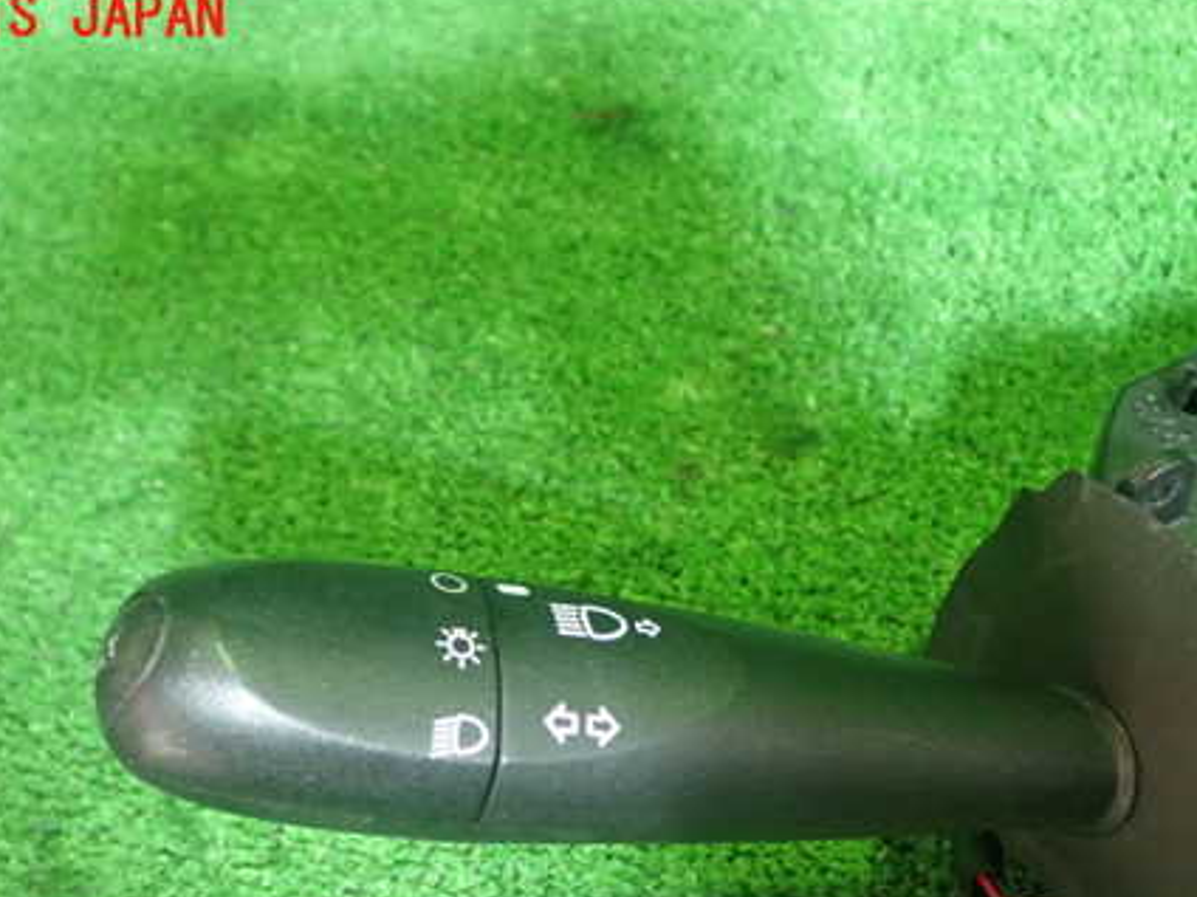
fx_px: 1764
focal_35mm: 51
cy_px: 618
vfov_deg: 28.3
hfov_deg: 37.5
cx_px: 559
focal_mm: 6.37
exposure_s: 1/40
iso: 800
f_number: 2.5
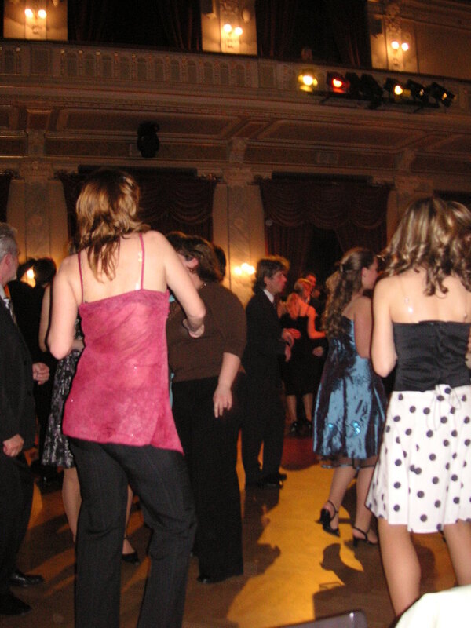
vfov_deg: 50.1
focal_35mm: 37
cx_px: 236
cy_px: 314
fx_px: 671
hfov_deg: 38.7
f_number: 2.8
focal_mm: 6.1
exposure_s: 1/45
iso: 160
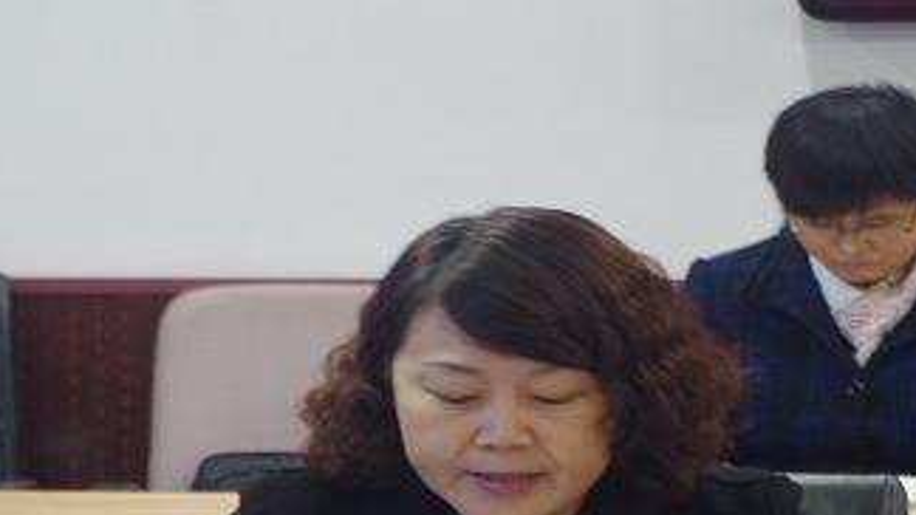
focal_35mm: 147
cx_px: 639
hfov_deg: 14.6
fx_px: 3569
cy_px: 516
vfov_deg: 8.2
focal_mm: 55
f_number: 5.6
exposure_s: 1/3.33
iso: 400
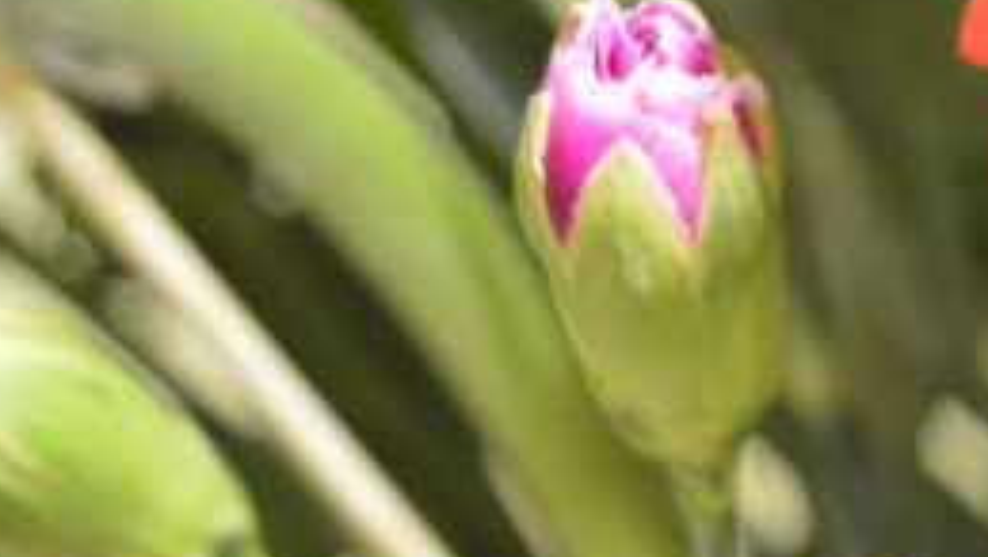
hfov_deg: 8.4
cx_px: 1648
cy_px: -406
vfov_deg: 4.9
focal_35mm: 248
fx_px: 6500
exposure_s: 1/15
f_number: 4.8
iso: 720
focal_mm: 40
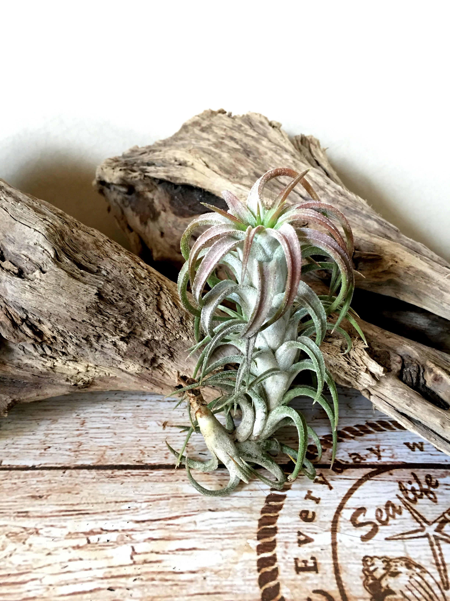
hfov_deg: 48.2
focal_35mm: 29
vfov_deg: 61.7
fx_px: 503
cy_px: 300
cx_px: 225
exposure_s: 1/17
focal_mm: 4.15
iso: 250
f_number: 2.2
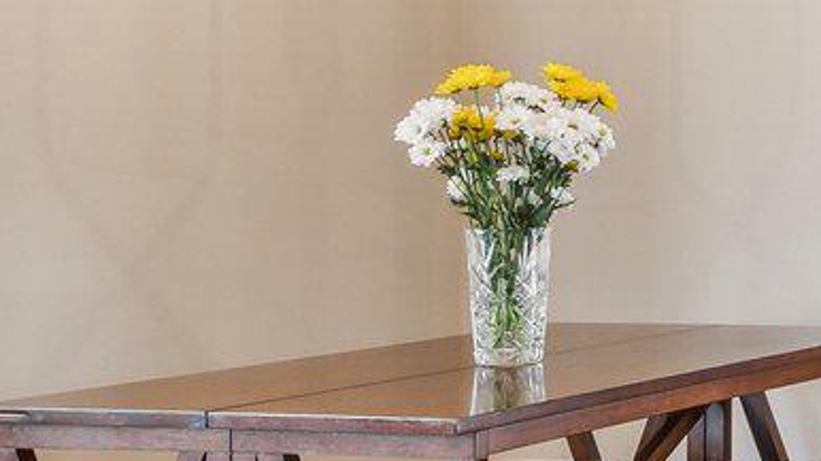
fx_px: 1937
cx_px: 1699
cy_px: 69
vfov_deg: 13.5
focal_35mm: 89
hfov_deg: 16.9
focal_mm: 16
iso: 400
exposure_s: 1/10
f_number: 8
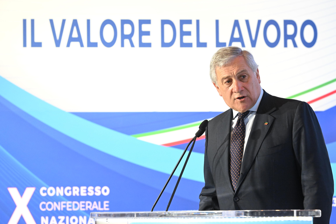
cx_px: 168
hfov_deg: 11.4
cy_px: 112
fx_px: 1680
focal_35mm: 180
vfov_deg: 7.6
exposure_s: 1/200
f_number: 9
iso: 8000
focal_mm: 180
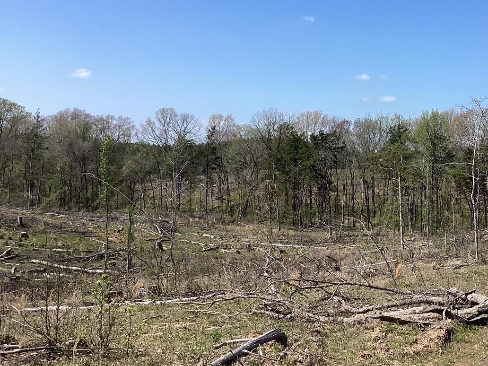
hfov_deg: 37.6
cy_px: 128
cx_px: 385
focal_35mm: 49
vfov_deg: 29.5
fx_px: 691
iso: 25
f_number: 2.4
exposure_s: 1/1359
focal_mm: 3.3
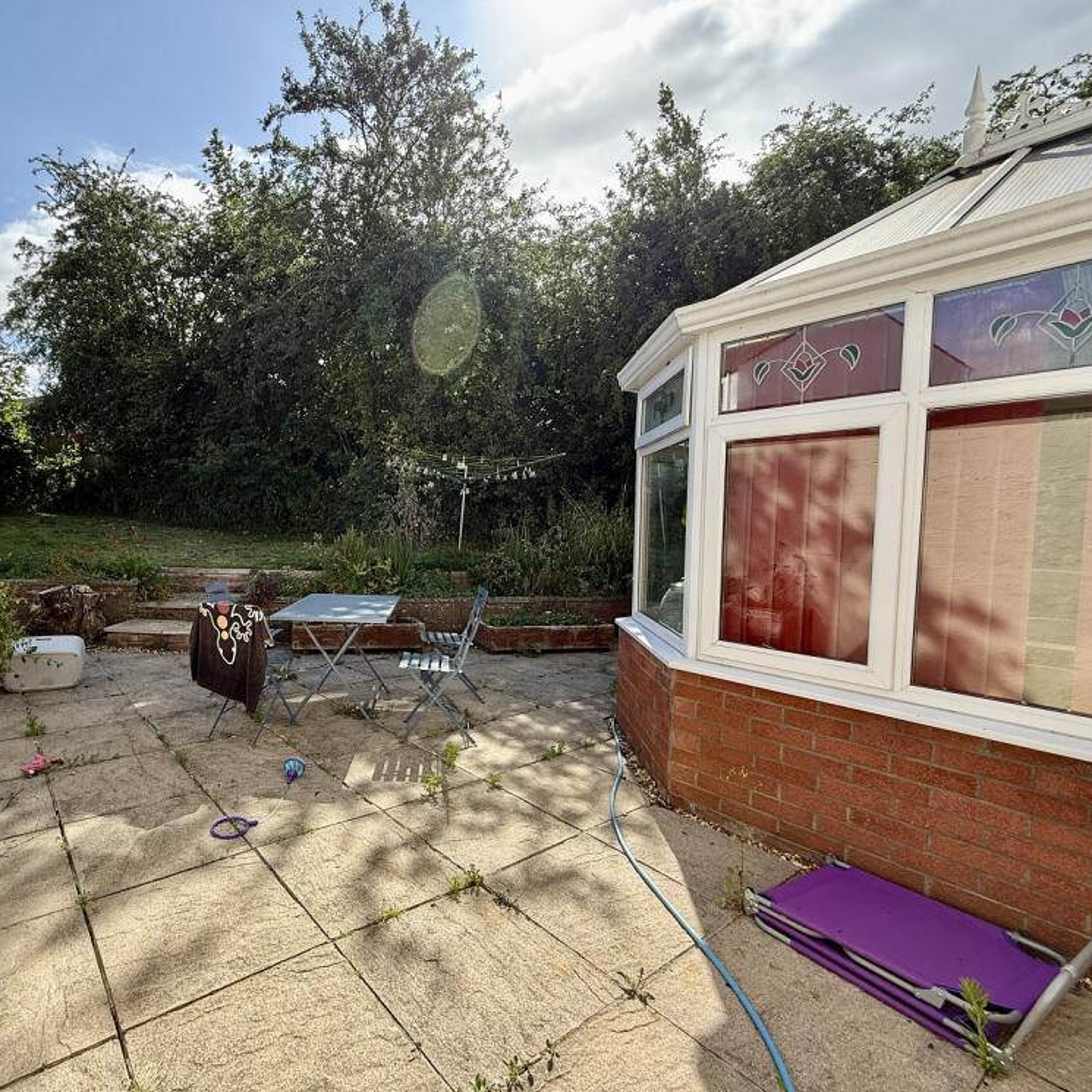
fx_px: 607
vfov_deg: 84.0
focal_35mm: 17
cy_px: 553
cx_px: 374
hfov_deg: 81.4
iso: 50
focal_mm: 2.22
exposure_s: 1/461
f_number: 2.2
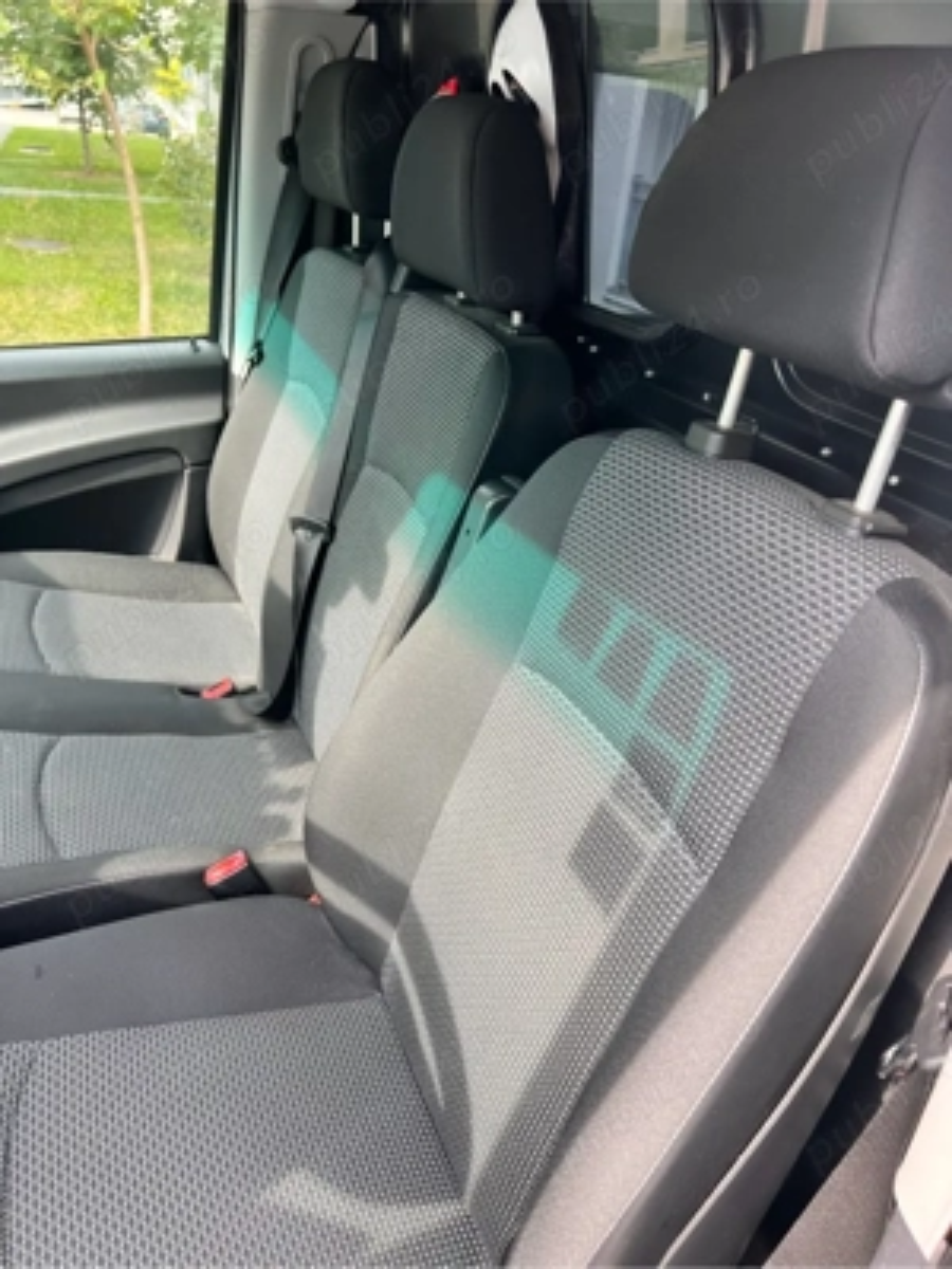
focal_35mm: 26
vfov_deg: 67.3
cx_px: 476
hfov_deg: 53.1
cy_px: 634
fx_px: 953
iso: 50
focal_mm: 5.7
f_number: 1.5
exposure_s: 1/121
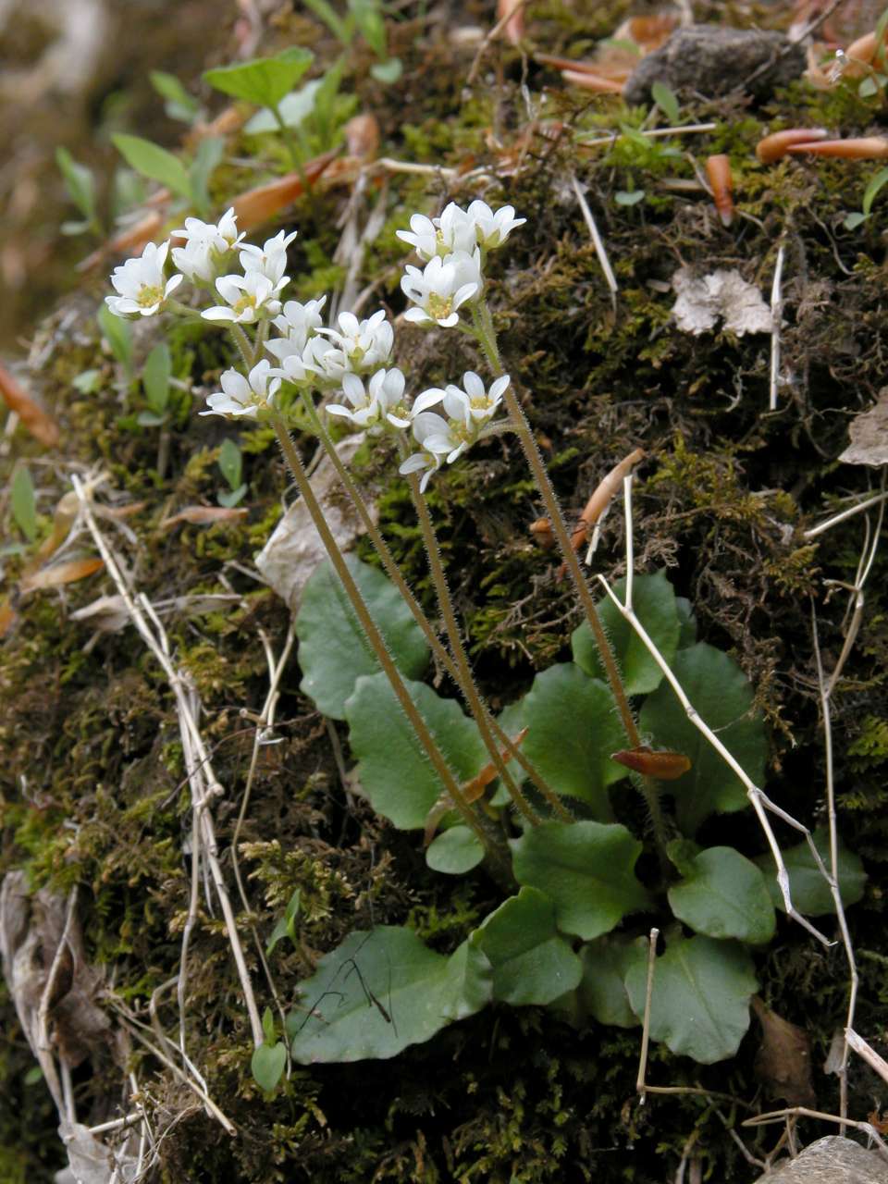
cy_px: 592
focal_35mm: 148
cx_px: 444
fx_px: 5062
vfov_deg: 13.3
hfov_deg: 10.0
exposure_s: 1/83.1
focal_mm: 37.7
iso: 100
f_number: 7.8
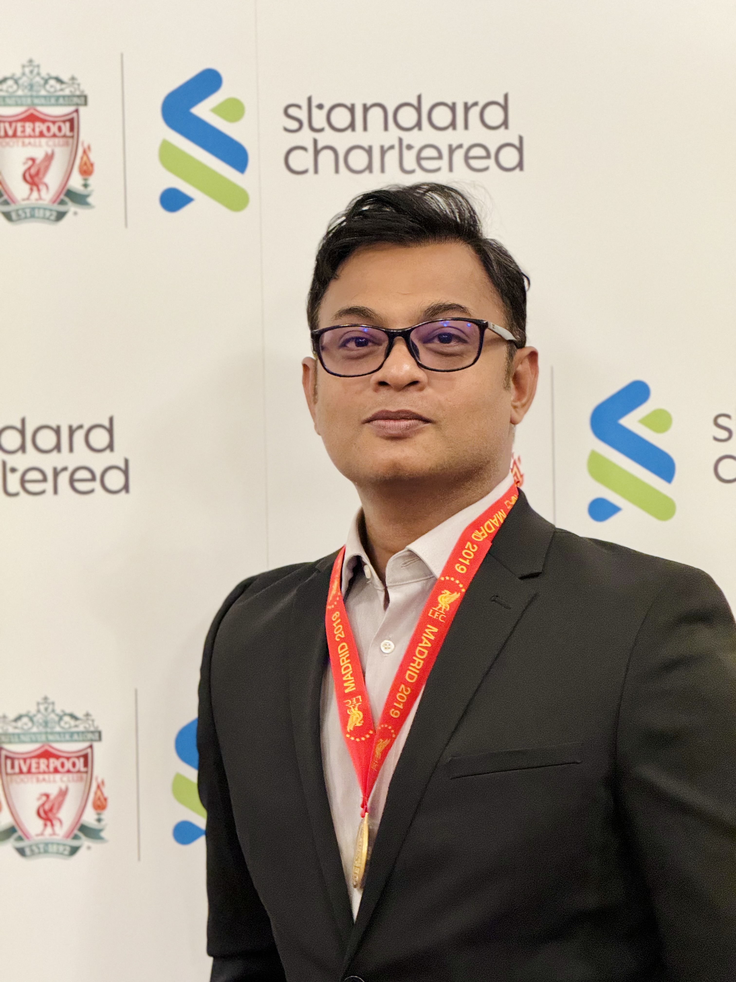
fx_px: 3402
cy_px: 491
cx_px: 368
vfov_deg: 16.4
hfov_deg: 12.3
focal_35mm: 120
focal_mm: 15.66
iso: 640
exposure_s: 1/33
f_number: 2.8
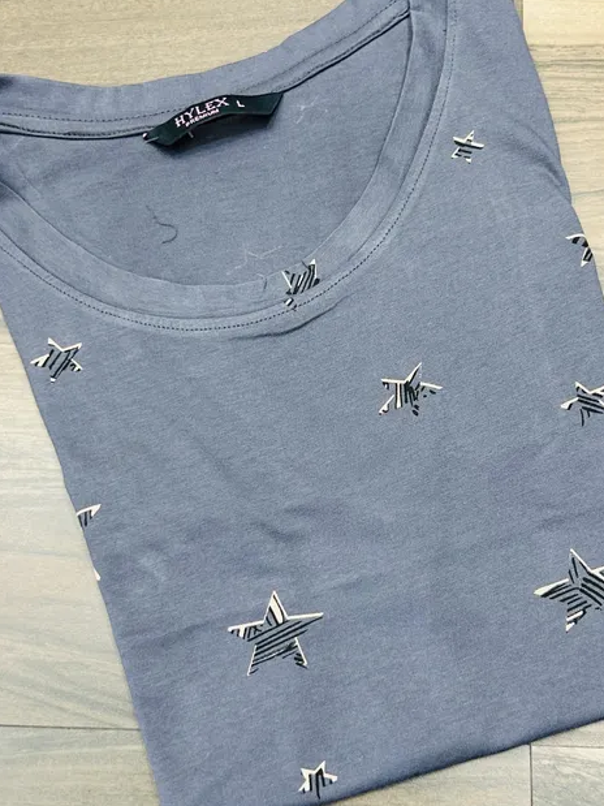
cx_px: 319
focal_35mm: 42
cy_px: 473
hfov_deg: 34.3
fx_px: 977
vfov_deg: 44.6
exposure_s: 1/50
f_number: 1.5
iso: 80
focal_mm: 5.7
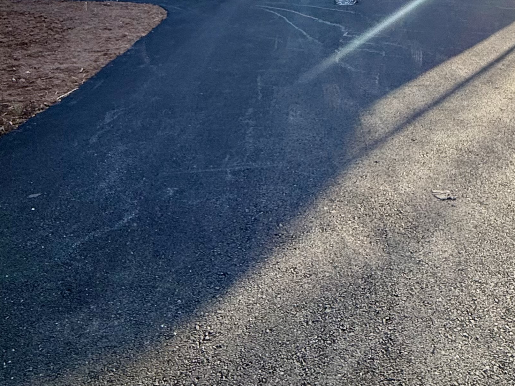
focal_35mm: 35
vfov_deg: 35.6
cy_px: -24
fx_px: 521
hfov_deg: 51.6
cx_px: 346
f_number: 2.2
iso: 64
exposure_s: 1/465
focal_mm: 2.22
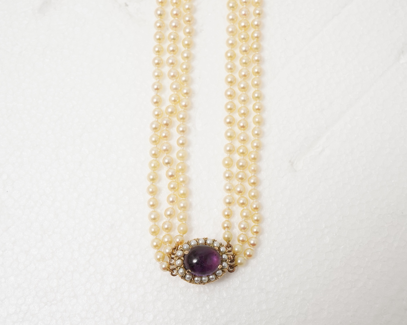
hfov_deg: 36.7
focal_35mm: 51
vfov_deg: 29.7
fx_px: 614
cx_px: 211
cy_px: 163
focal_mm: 30
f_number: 20
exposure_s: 1/125
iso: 250
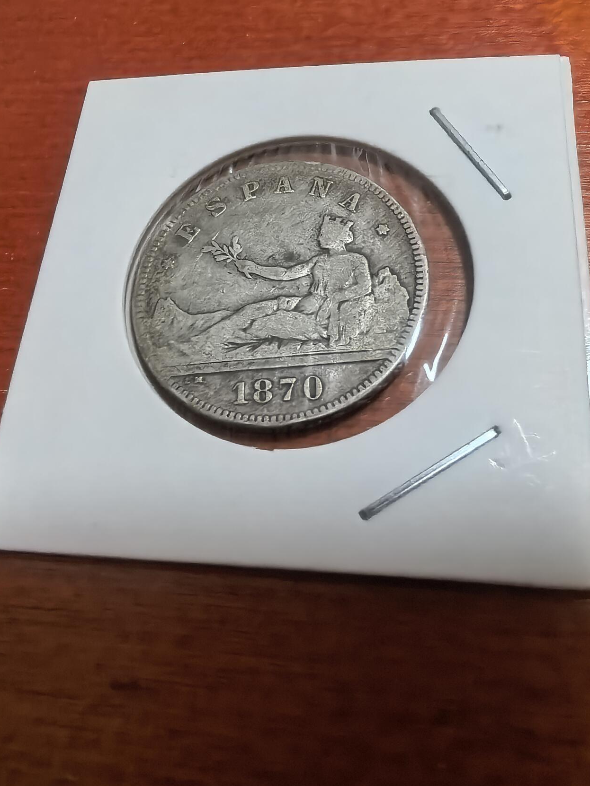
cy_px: 369
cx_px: 307
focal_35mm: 26
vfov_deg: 67.3
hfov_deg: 53.0
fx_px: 591
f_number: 2.2
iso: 640
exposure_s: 1/30
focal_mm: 1.68
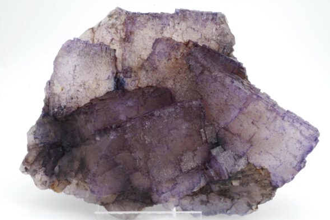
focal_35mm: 47
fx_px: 431
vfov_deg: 28.7
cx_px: 163
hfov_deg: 41.9
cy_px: 110
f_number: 7.1
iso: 100
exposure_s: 1/1.25
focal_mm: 30.63
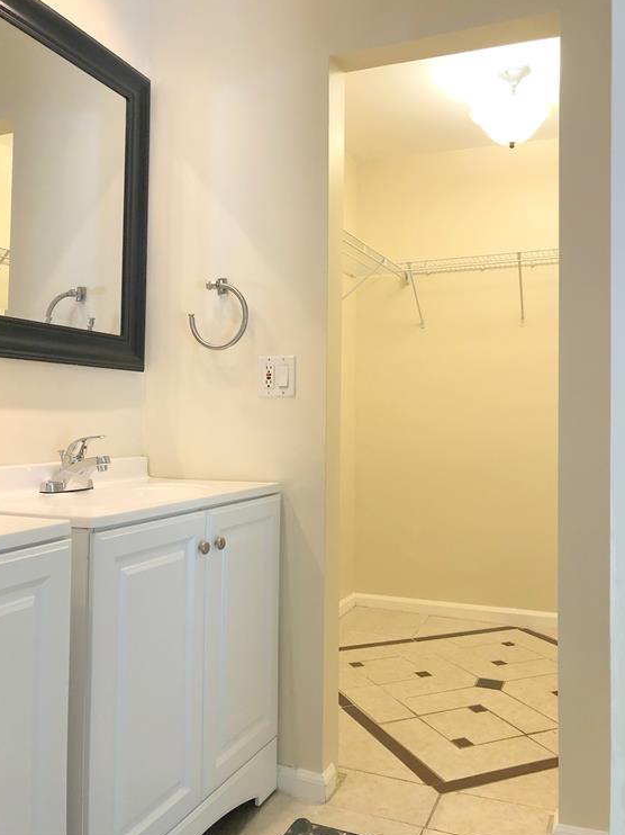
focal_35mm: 29
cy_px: 408
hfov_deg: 48.2
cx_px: 311
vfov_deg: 61.7
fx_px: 699
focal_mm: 3.99
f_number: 1.8
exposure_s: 1/30
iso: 40
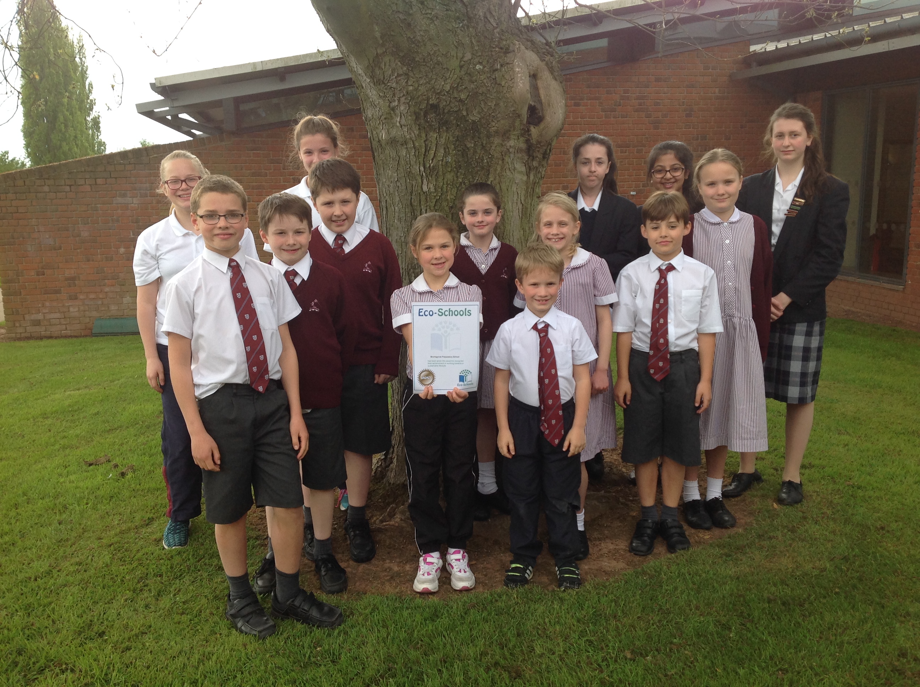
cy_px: 344
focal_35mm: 35
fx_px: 929
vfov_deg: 40.6
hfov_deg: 52.7
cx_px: 460
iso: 50
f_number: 2.4
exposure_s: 1/438
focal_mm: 4.28
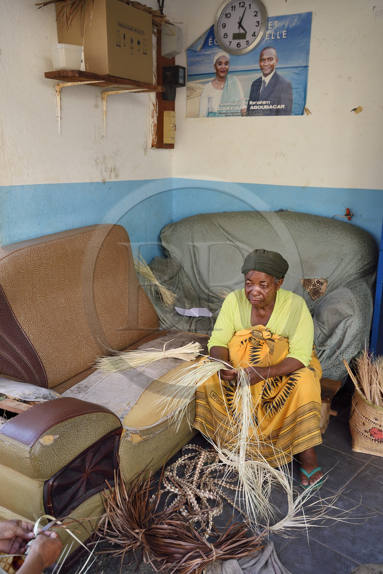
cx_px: 192
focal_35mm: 32
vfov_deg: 58.7
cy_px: 287
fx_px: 511
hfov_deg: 41.1
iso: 200
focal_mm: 32
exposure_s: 1/100
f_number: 5.6
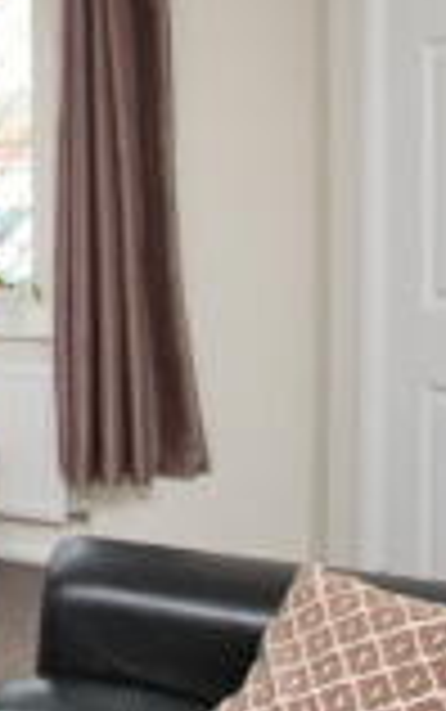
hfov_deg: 20.0
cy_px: 241
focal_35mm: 46
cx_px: -365
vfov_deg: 42.9
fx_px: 893
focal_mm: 10
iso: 100
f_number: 4
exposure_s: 1/60
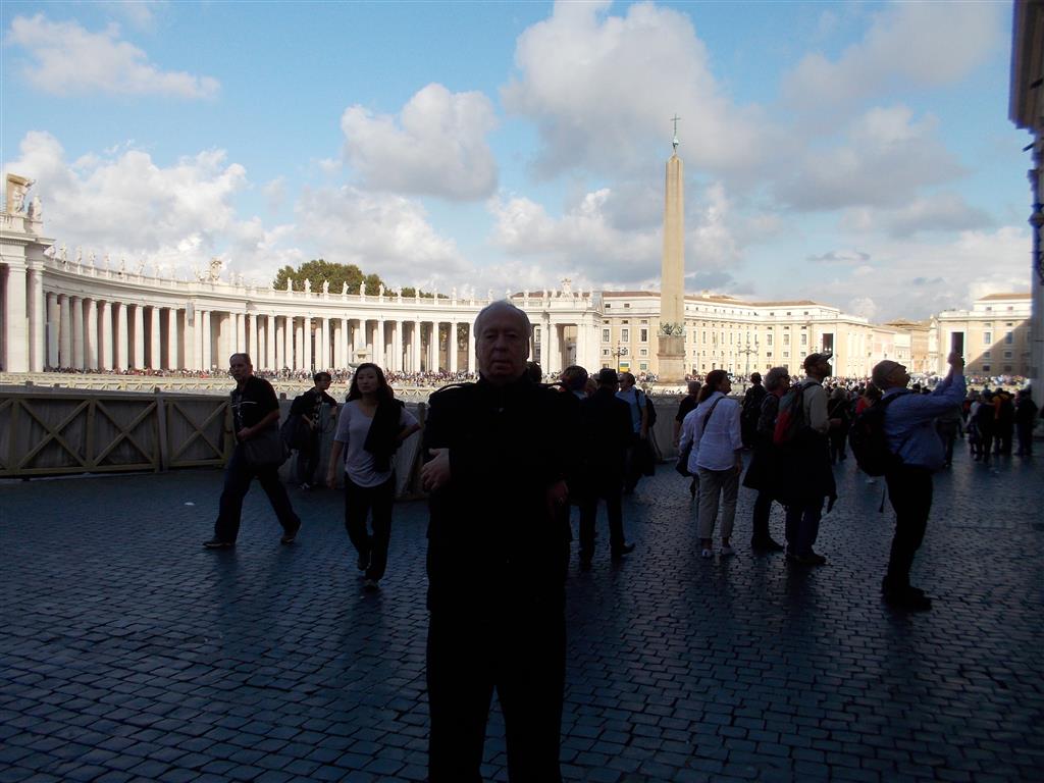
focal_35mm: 29
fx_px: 875
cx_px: 522
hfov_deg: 61.7
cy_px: 392
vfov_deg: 48.2
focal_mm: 4.1
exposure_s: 1/800
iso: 80
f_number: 3.3
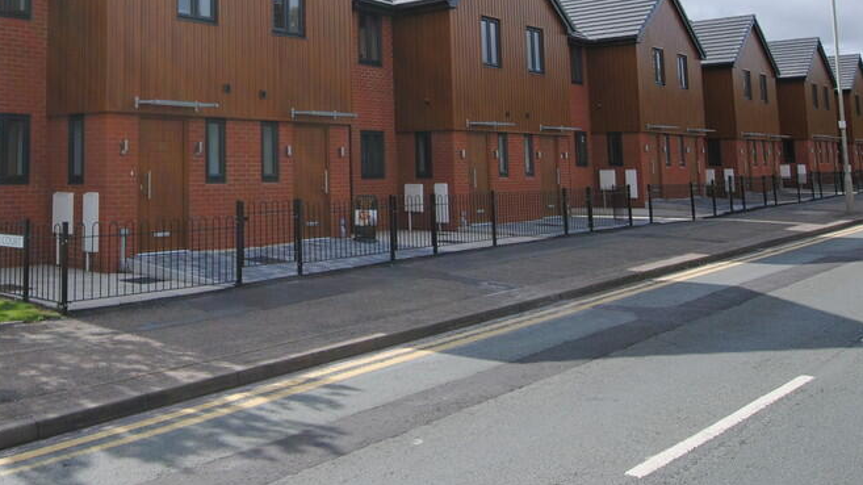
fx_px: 842
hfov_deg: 52.1
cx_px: 225
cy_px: 78
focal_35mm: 37
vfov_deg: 31.1
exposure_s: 1/200
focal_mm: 15
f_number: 7.1
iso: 100
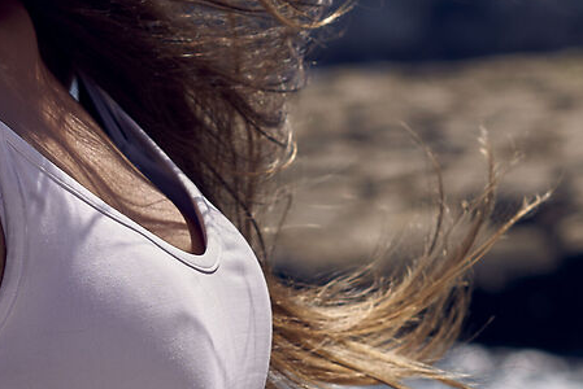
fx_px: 4327
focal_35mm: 267
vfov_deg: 5.2
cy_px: 79
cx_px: 557
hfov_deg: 7.7
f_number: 4.5
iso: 100
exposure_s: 1/640
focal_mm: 50
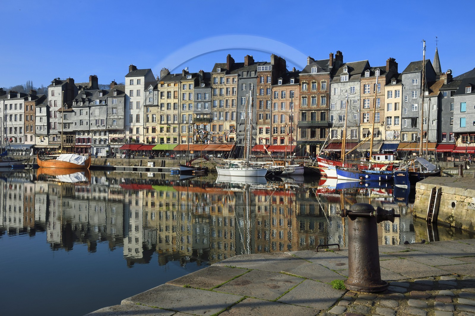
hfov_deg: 55.8
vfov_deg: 38.8
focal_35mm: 34
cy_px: 158
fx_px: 448
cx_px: 238
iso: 200
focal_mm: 34
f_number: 13
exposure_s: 1/250
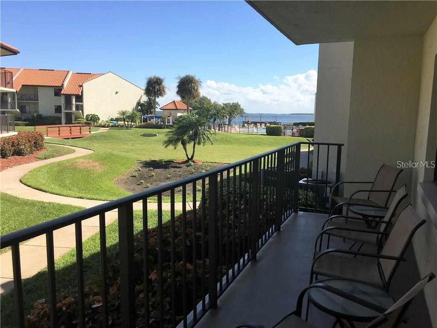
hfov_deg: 61.7
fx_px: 366
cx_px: 218
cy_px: 164
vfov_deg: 48.2
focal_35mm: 29
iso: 25
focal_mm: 4.15
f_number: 2.2
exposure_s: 1/1479
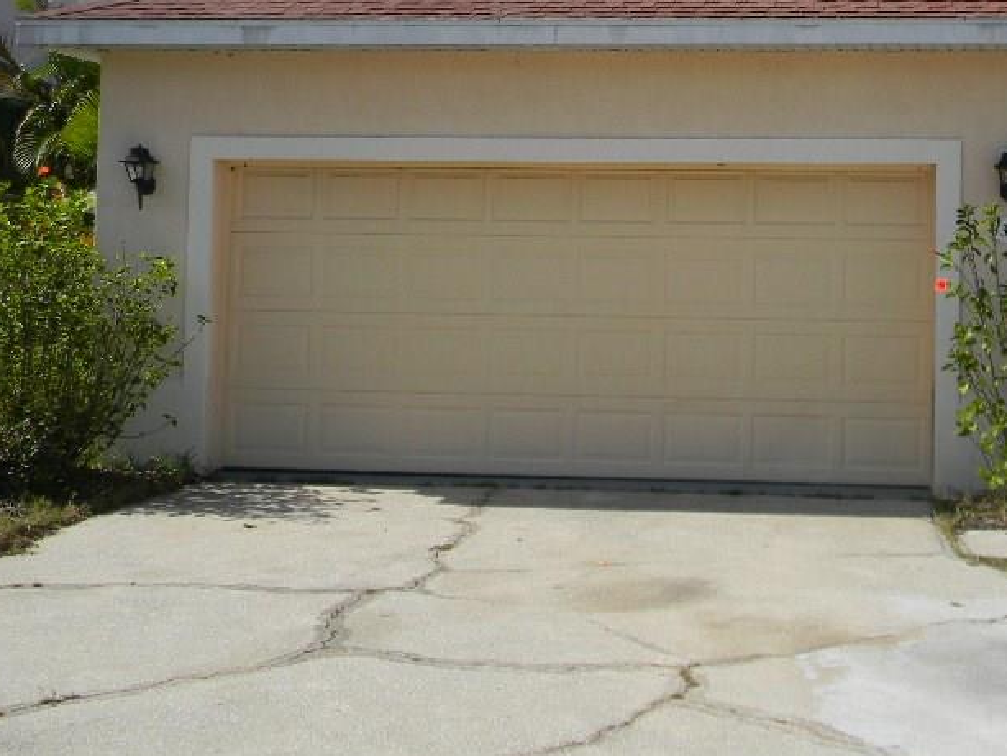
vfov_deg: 24.1
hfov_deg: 31.4
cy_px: 167
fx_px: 1746
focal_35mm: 60
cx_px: 795
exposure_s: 1/877
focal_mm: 6.4
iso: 80
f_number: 3.7
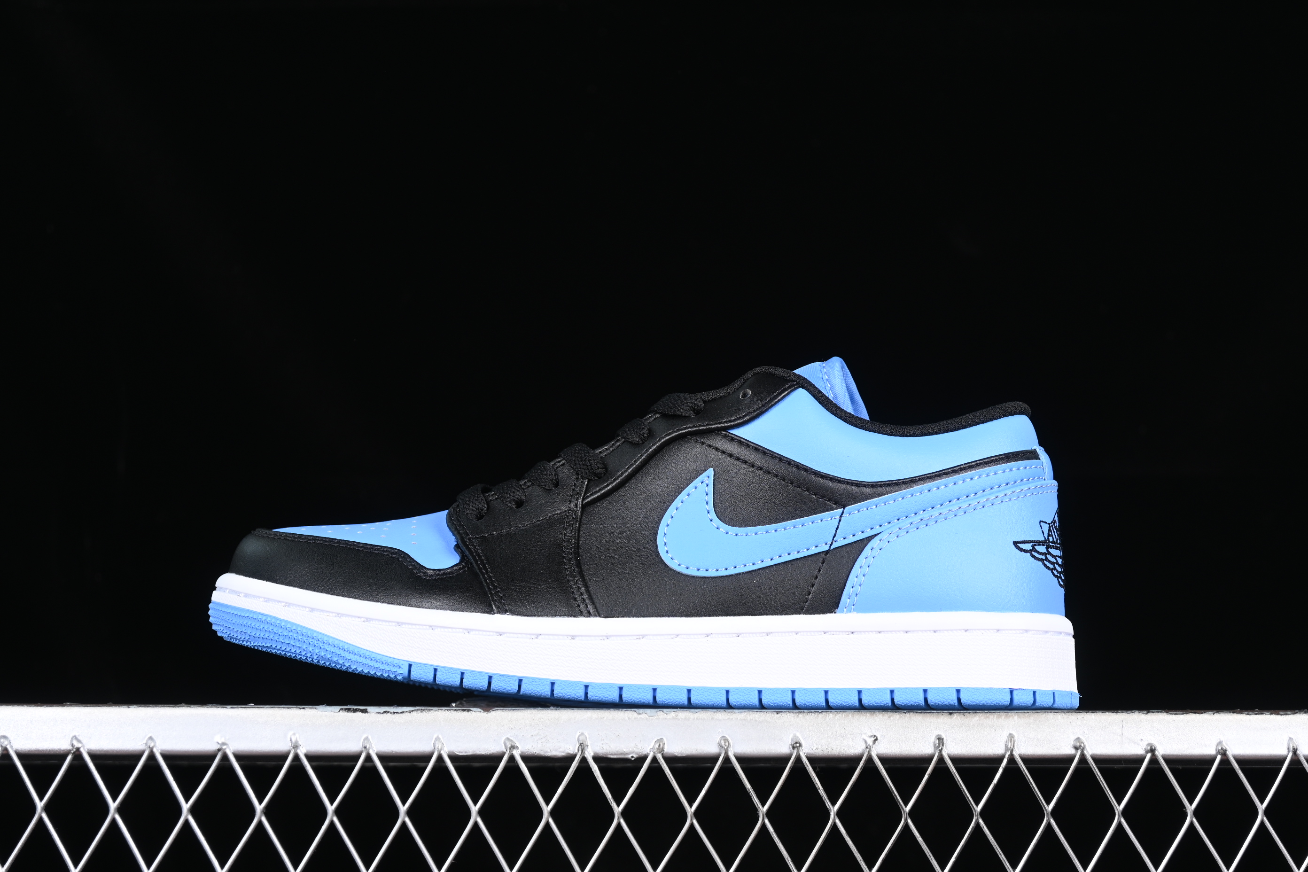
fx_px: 2561
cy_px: 436
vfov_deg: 19.3
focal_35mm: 70
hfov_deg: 28.6
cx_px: 654
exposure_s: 1/60
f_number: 6.3
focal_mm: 47
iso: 160
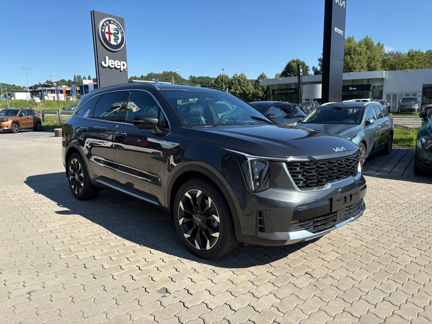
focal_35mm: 26
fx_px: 324
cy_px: 162
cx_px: 216
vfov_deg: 53.1
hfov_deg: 67.3
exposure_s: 1/1953
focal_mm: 5.96
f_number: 1.6
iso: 50
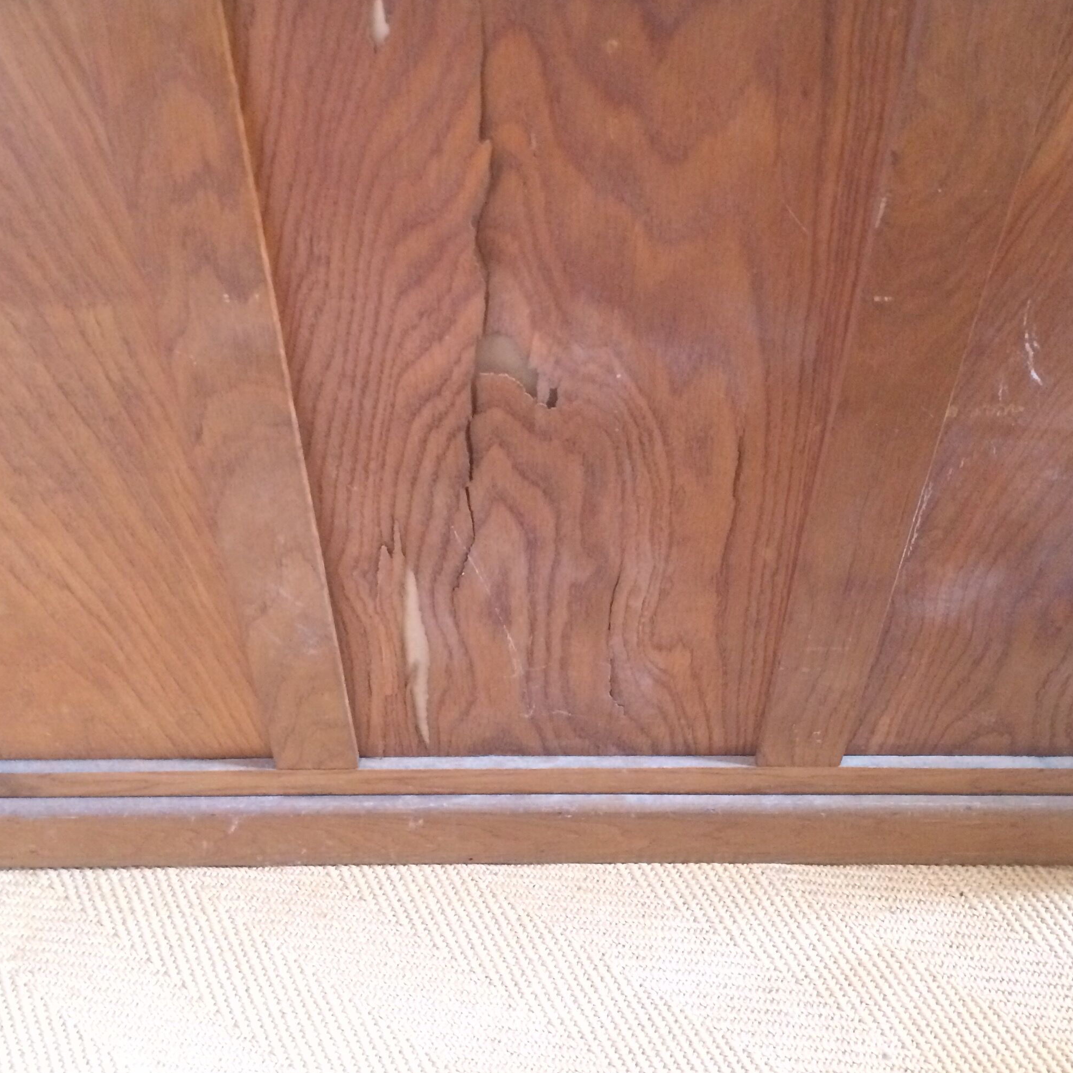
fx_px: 1473
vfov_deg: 40.0
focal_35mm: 42
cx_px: 553
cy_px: 477
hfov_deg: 40.0
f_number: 2.2
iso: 640
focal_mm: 4.15
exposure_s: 1/17
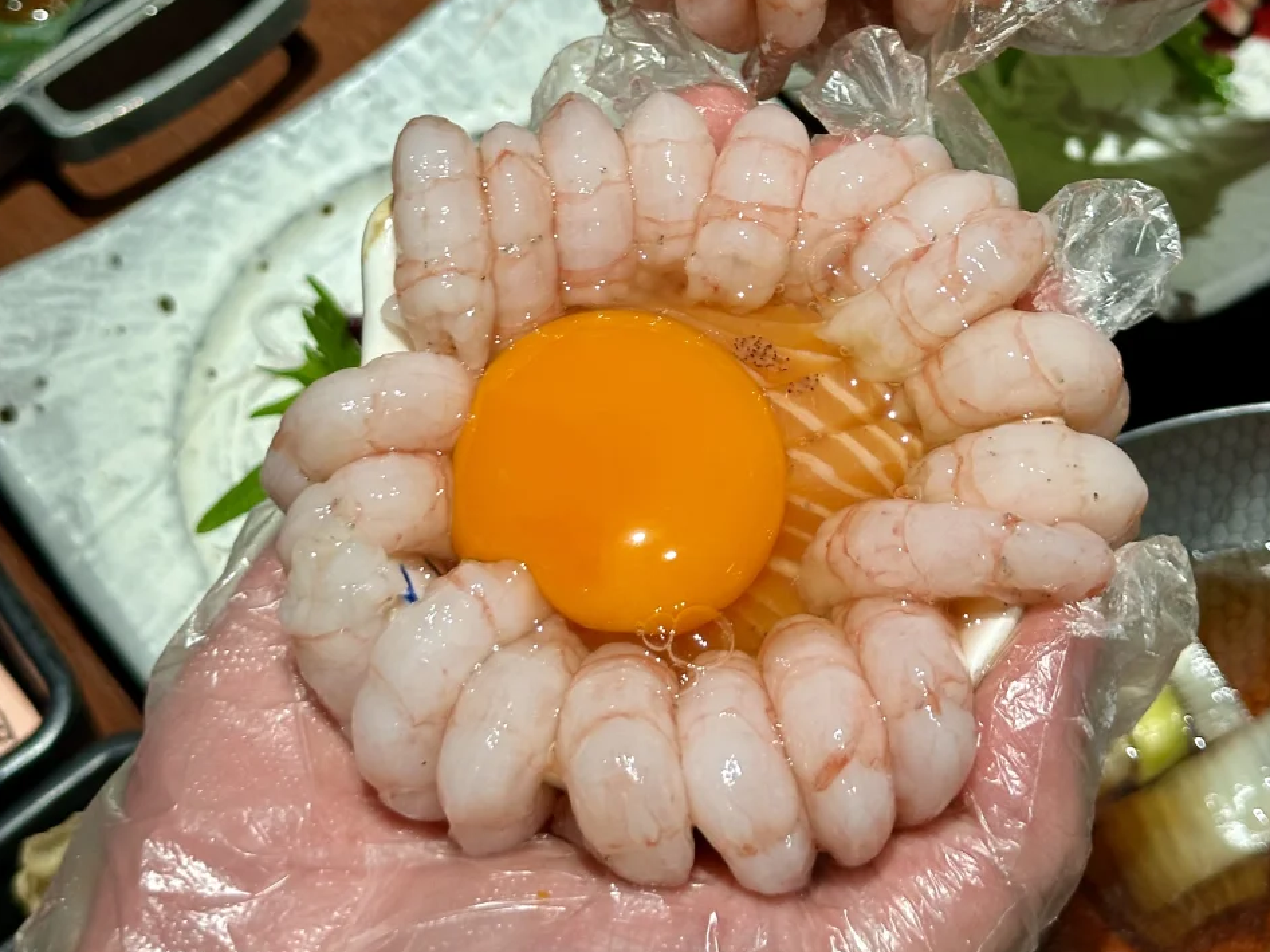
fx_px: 2678
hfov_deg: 26.7
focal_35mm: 73
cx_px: 720
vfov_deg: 19.8
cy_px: 82
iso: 50
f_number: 1.78
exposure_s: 1/50
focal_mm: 6.86
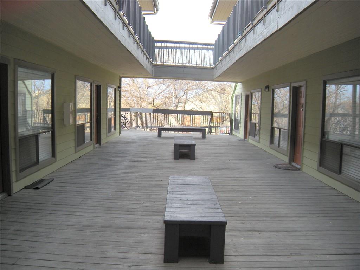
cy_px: 135
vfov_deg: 40.7
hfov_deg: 52.6
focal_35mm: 35
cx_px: 180
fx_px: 364
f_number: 3.8
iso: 64
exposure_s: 1/61.1
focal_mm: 5.9
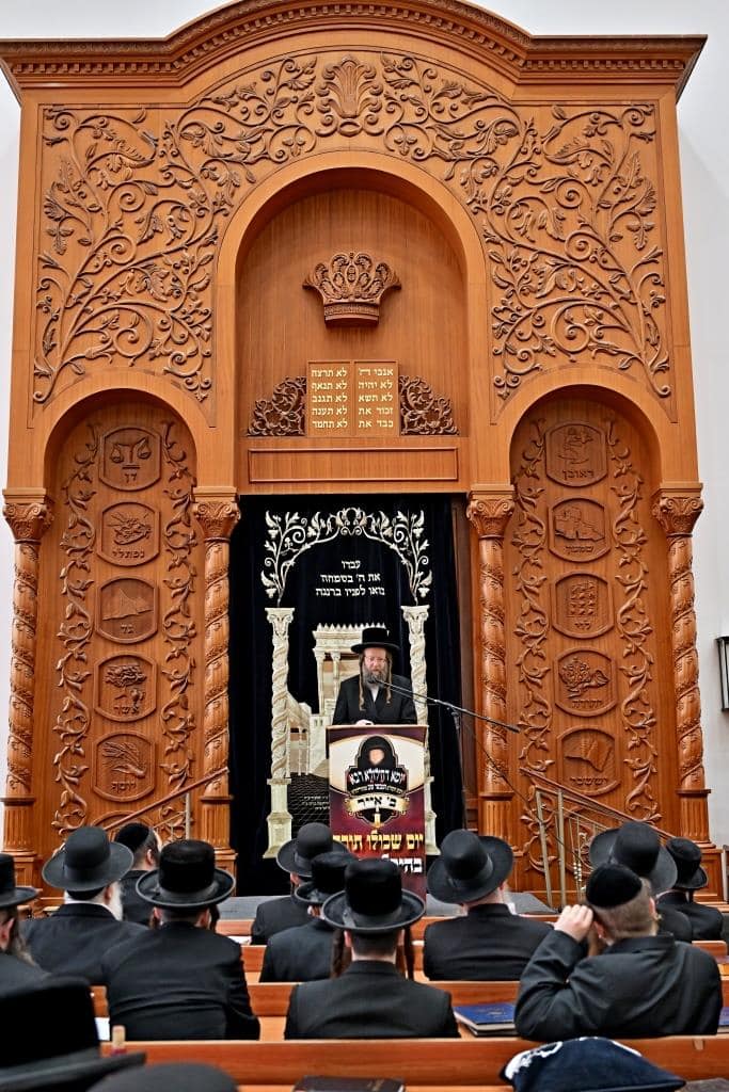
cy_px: 546
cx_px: 364
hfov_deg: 31.9
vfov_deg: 46.4
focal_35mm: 42
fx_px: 1275
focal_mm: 42
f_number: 4
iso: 1000
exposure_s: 1/320
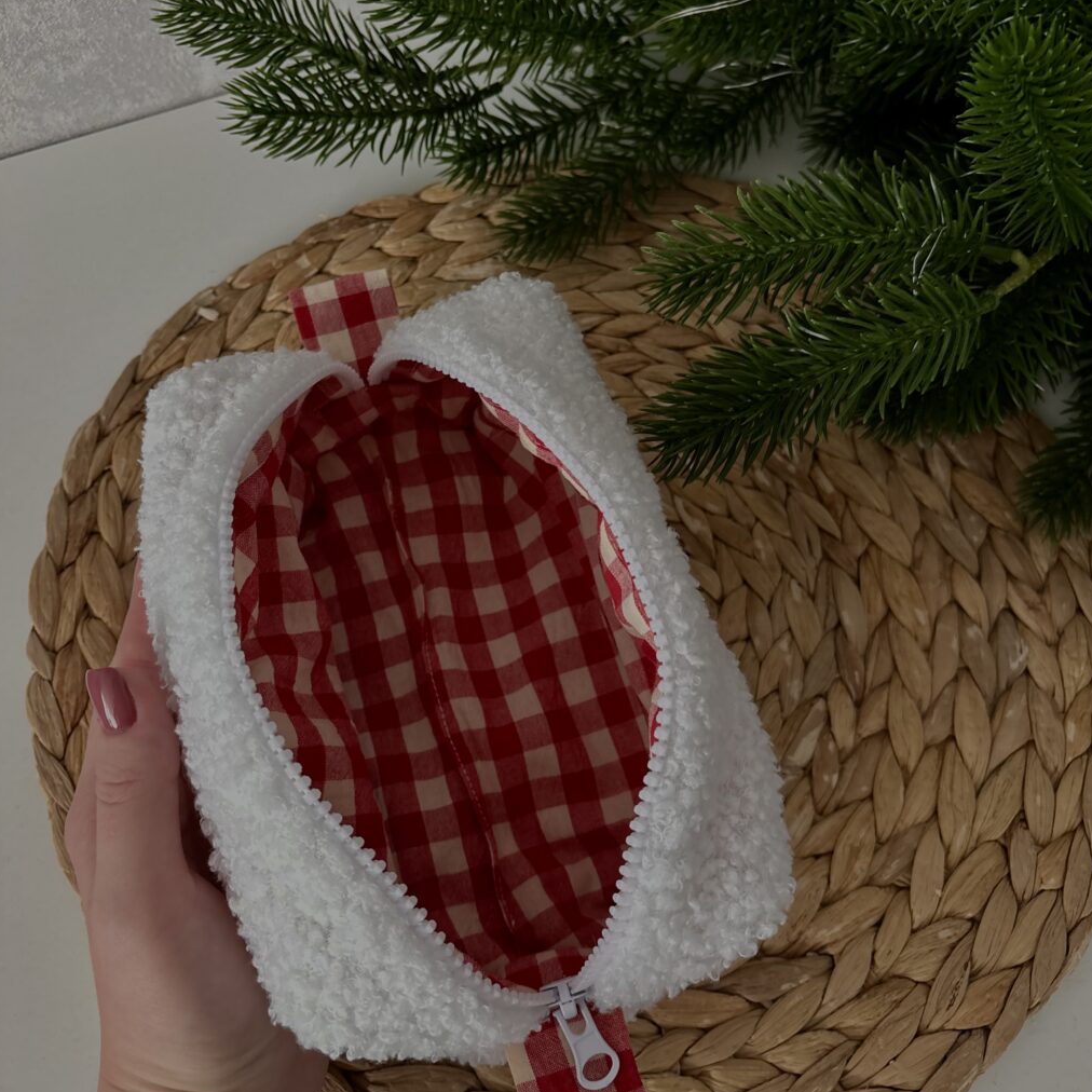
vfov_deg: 52.5
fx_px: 1106
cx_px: 546
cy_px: 506
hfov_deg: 52.5
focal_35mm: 31
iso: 250
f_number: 1.6
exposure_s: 1/50
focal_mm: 5.96
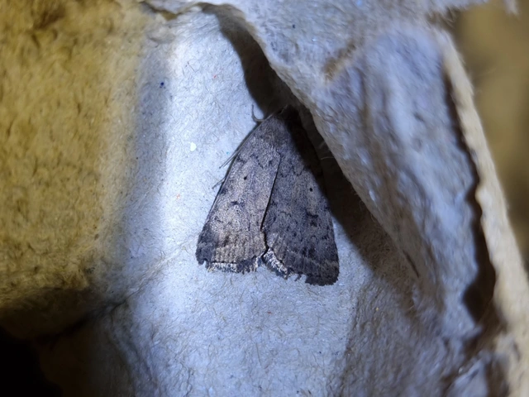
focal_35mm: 26
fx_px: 397
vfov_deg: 53.1
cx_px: 264
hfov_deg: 67.3
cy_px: 198
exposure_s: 1/100
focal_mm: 5.4
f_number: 1.8
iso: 50
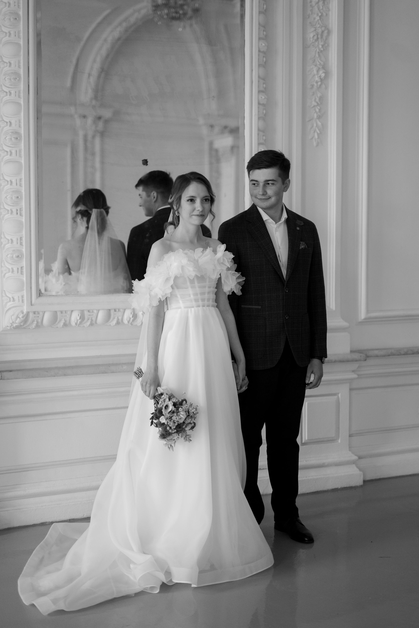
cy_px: 314
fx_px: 873
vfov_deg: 39.6
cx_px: 210
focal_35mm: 50
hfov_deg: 27.0
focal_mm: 50
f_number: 1.8
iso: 640
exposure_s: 1/500
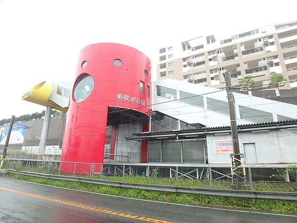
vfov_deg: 63.4
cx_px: 148
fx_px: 180
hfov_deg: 79.0
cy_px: 112
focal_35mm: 21
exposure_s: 1/60
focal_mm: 3.7
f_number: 3.5
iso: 200
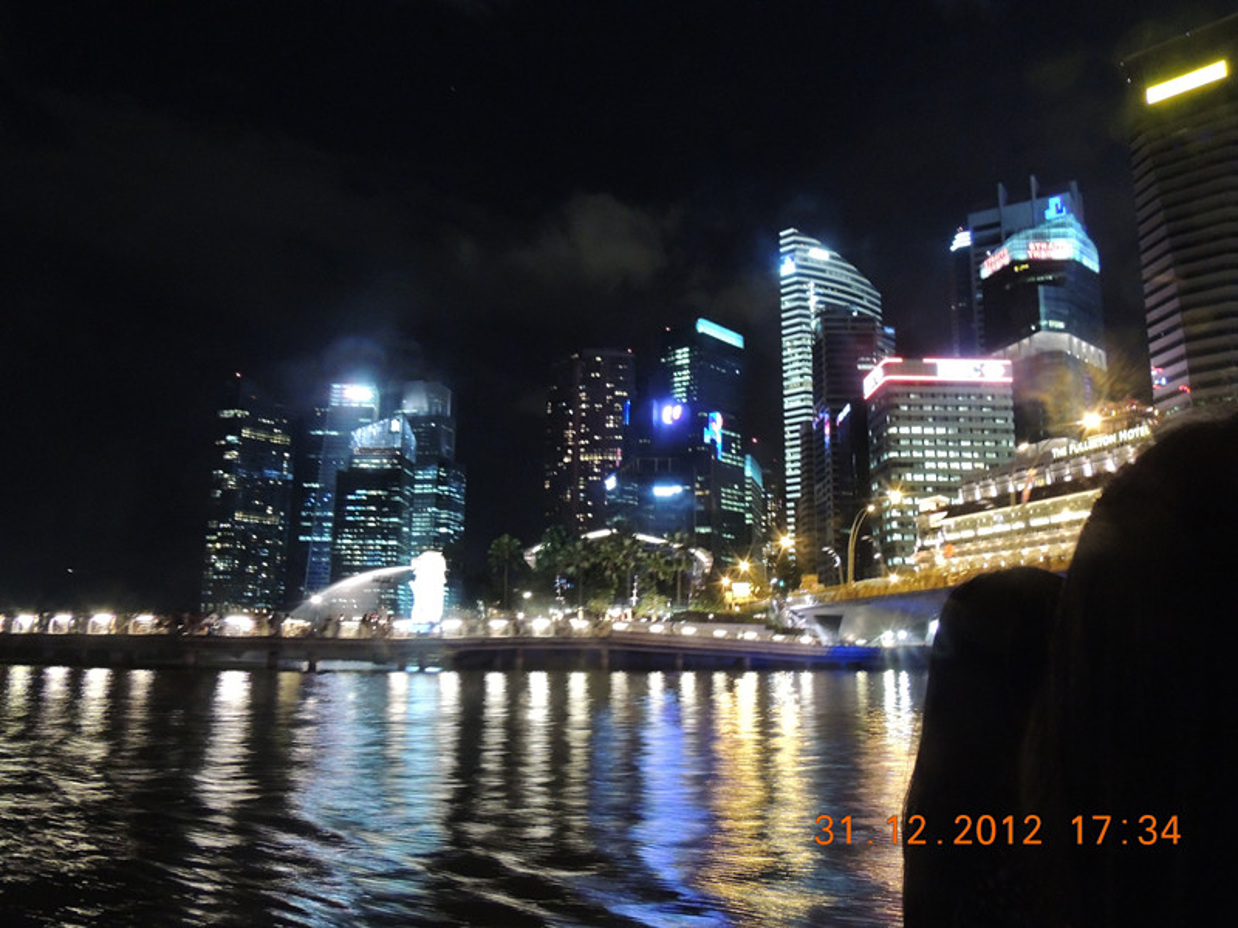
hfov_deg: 63.4
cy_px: 464
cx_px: 619
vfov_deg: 49.7
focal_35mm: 28
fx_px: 1001
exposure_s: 1/4
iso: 800
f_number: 3.4
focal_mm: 4.9
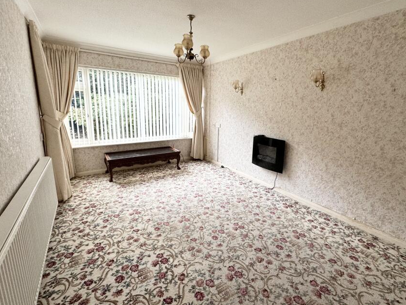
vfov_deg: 74.6
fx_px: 199
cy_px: 141
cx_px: 213
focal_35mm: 17
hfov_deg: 91.0
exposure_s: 1/99
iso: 160
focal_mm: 2.22
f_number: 2.2
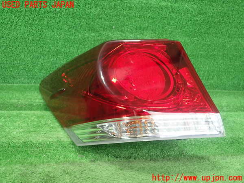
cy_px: 92
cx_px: 122
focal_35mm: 30
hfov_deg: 60.0
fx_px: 211
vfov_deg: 46.8
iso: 400
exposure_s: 1/125
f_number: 2.3
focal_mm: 5.5
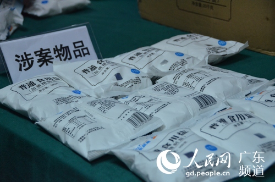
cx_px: 138
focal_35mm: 90
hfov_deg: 22.7
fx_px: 686
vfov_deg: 15.1
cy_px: 91
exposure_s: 1/400
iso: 2000
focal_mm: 60
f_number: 4.8
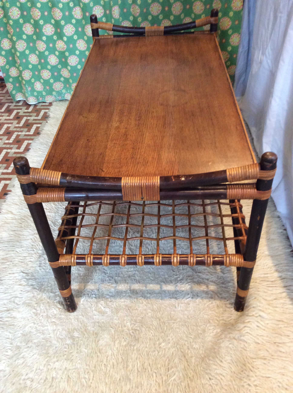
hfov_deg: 44.1
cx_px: 146
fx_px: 362
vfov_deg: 56.9
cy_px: 196
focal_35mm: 32
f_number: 2.4
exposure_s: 1/25
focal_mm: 3.3
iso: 200
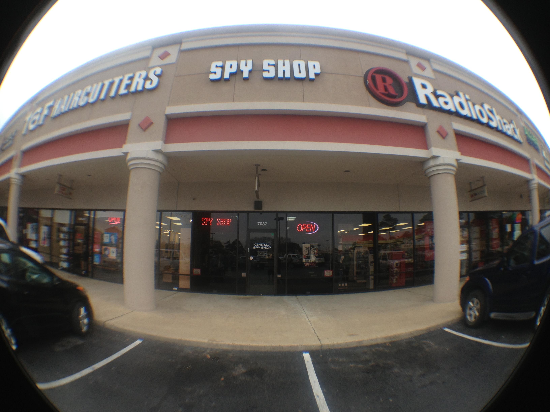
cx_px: 275
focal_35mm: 35
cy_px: 206
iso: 50
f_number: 2.4
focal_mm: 4.28
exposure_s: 1/219
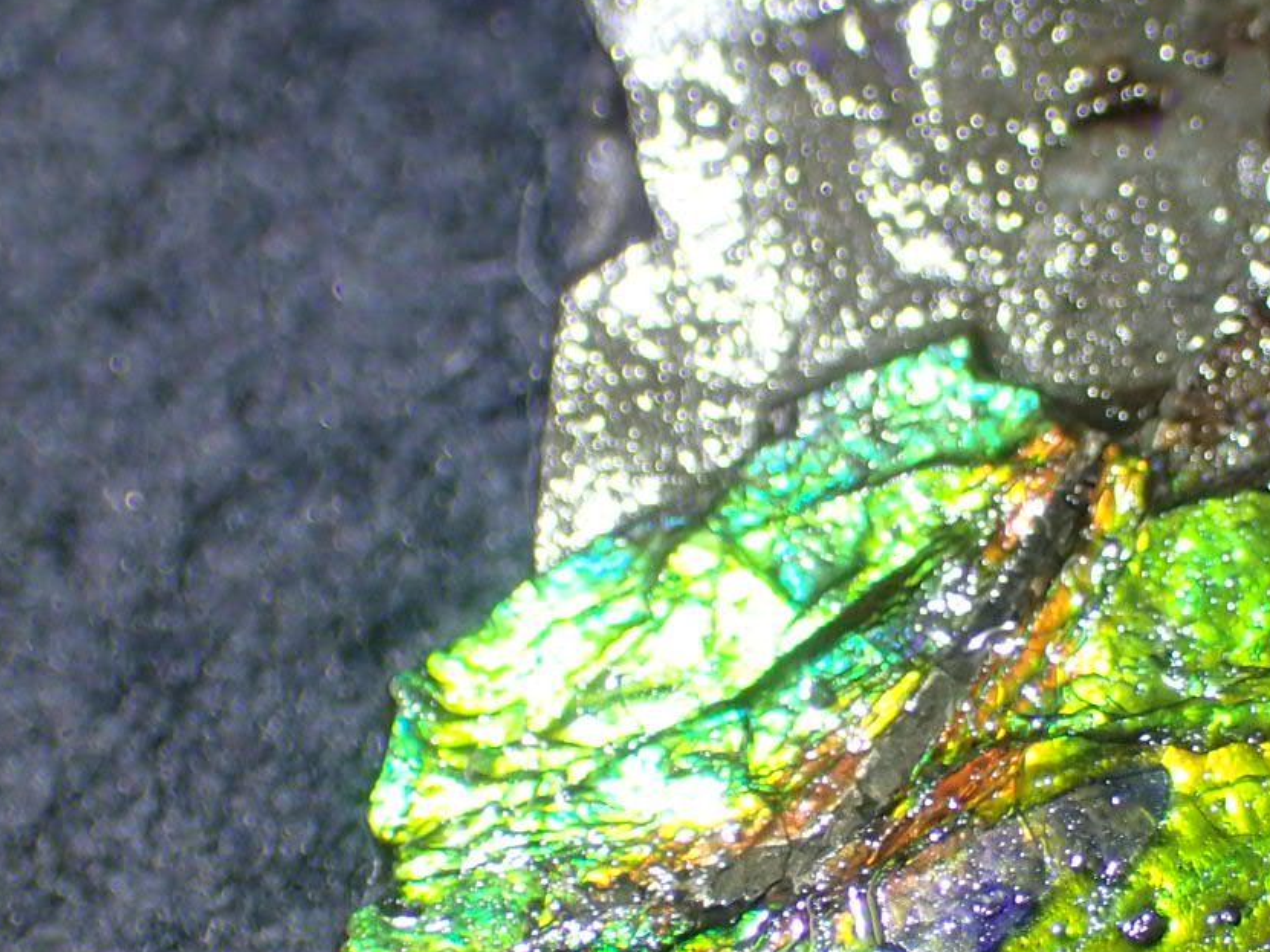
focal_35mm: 141
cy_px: 627
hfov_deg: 14.0
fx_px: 5172
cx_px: 943
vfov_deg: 10.5
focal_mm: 11.01
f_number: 3.6
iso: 125
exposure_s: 1/250
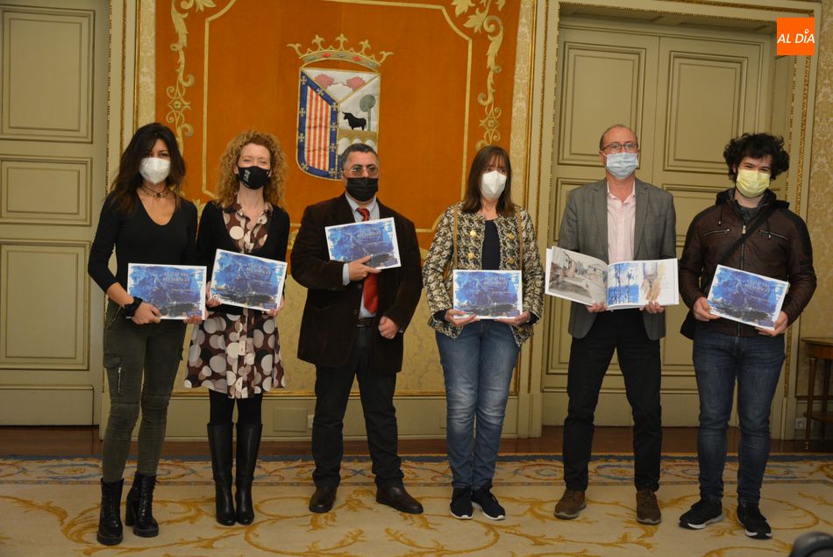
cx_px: 416
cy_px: 278
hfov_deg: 51.2
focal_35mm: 38
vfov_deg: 35.6
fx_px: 868
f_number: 4
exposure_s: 1/125
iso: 1250
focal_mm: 25
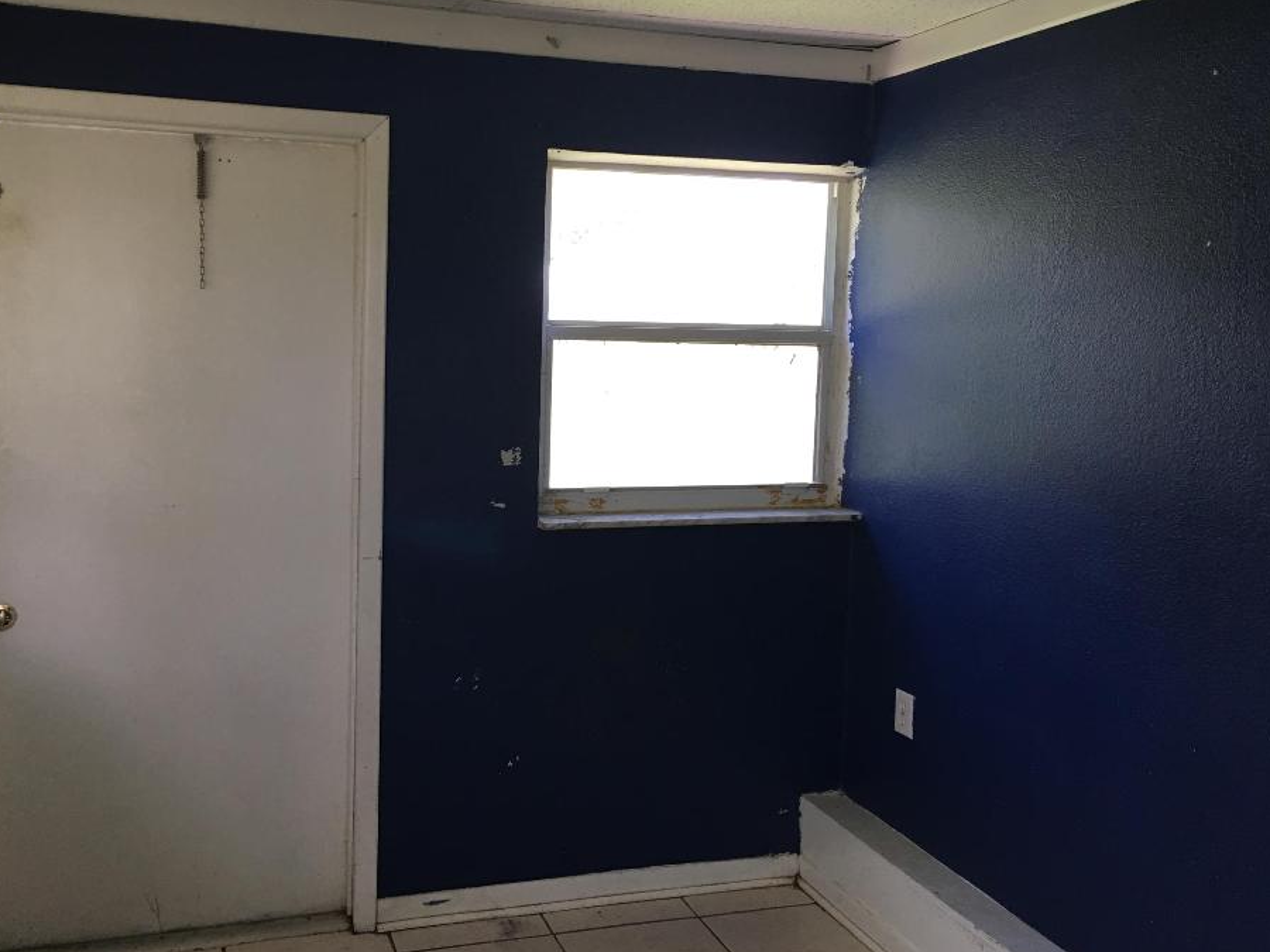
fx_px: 1211
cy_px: 425
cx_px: 555
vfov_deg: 42.9
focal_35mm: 33
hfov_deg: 55.2
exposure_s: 1/30
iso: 32
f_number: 2.2
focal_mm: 4.15
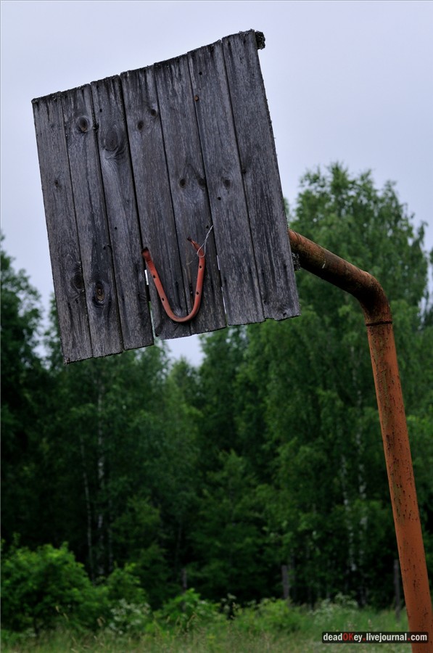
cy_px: 326
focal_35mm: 75
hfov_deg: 18.1
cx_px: 216
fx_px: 1358
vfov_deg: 27.0
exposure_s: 1/640
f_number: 3.5
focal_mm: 50
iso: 200
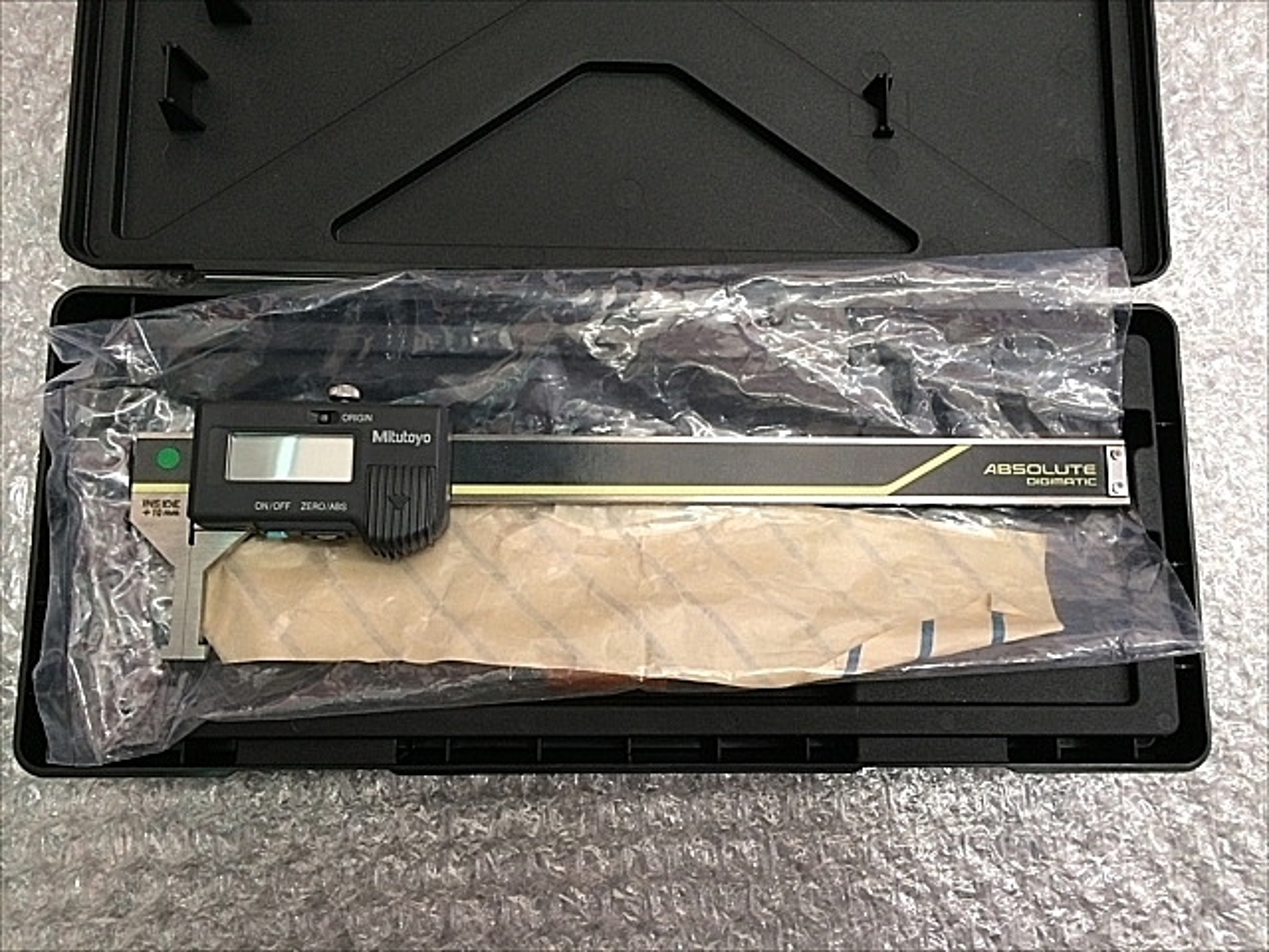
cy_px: 476
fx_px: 1063
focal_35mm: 29
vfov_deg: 48.2
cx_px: 634
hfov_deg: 61.7
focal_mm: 4.15
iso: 100
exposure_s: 1/30
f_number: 2.2
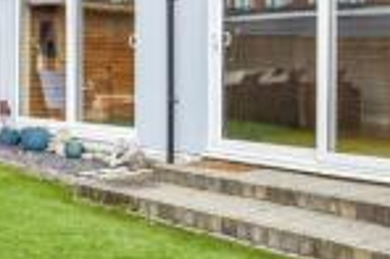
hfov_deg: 32.2
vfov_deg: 23.1
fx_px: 627
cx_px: 13
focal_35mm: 58
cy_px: 75
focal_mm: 12
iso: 200
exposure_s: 1/100
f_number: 8
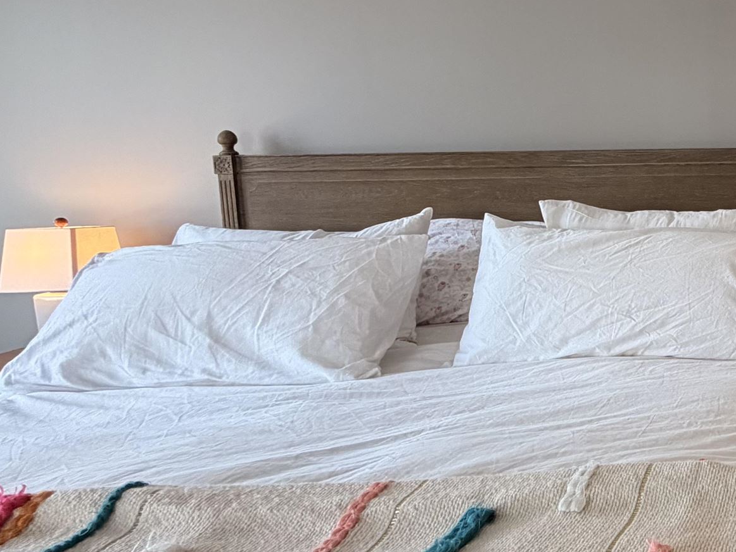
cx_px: 901
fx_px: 787
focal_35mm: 37
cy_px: 218
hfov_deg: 37.0
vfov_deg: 38.5
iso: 160
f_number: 2.2
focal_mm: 2.22
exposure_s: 1/120
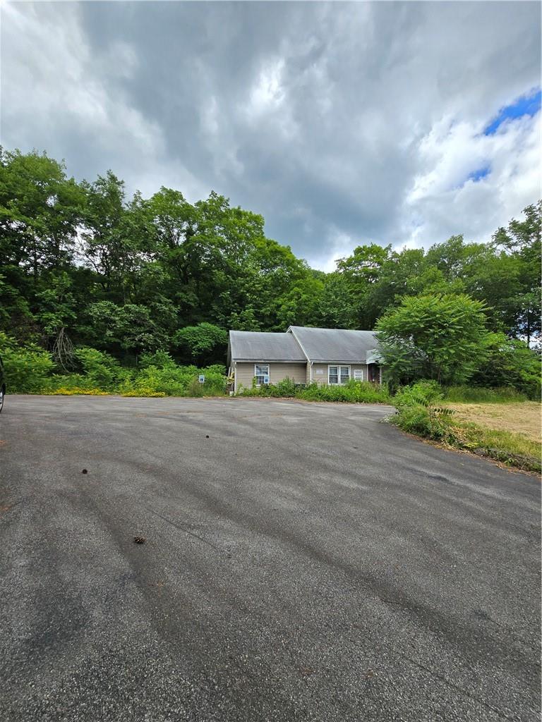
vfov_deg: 106.2
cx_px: 271
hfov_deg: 89.9
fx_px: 271
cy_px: 361
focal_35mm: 13
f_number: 2.2
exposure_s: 1/1668
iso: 50
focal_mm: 2.2
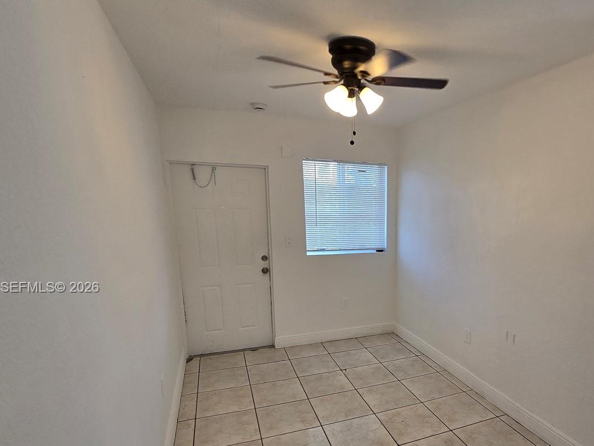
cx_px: 378
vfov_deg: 64.7
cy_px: 288
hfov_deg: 79.9
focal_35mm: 20
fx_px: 343
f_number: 2.2
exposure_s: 1/120
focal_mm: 2.2
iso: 64
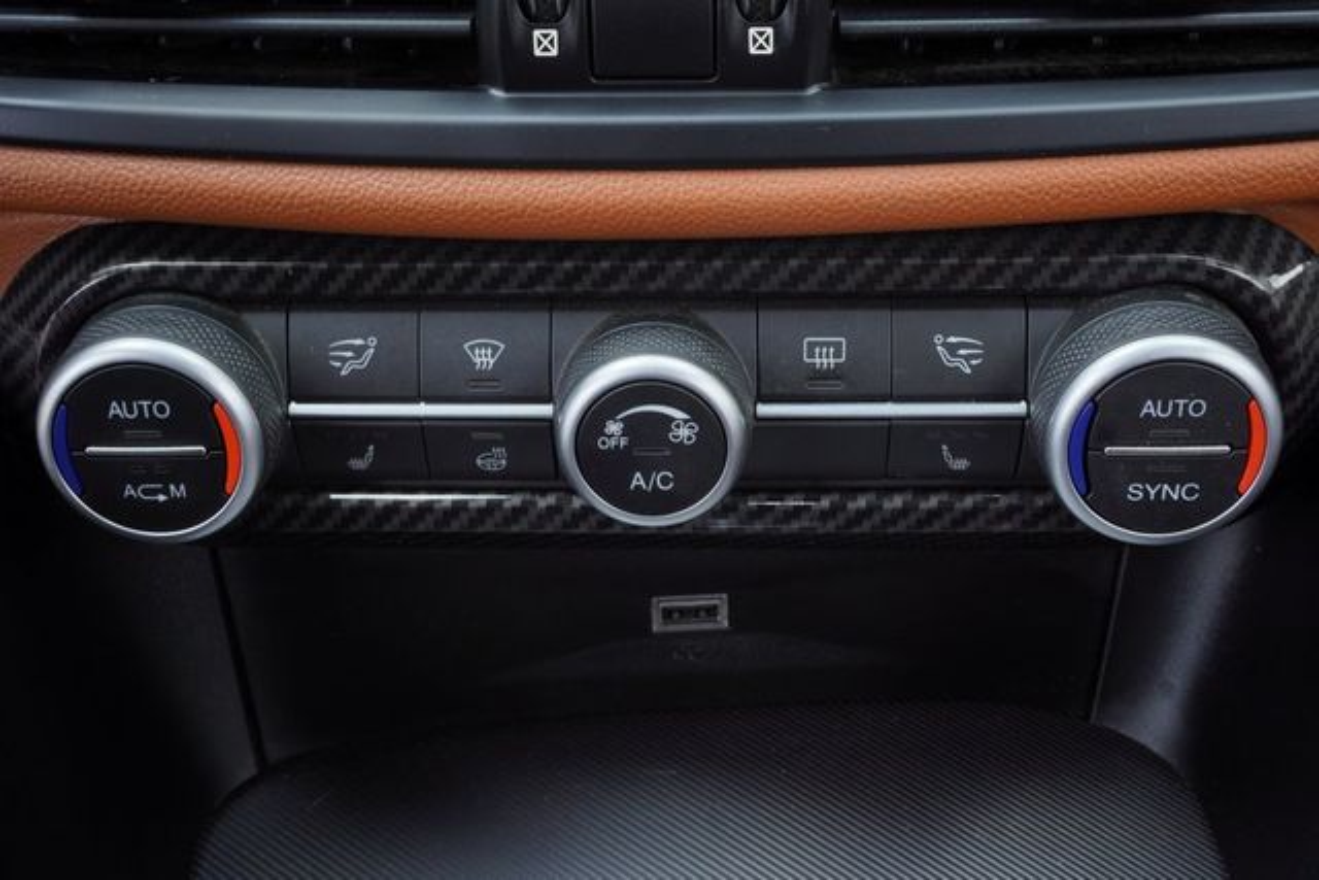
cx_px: 660
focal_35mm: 50
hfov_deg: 40.0
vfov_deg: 27.3
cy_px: 440
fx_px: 1814
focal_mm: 33
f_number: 13
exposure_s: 1/15
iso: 160
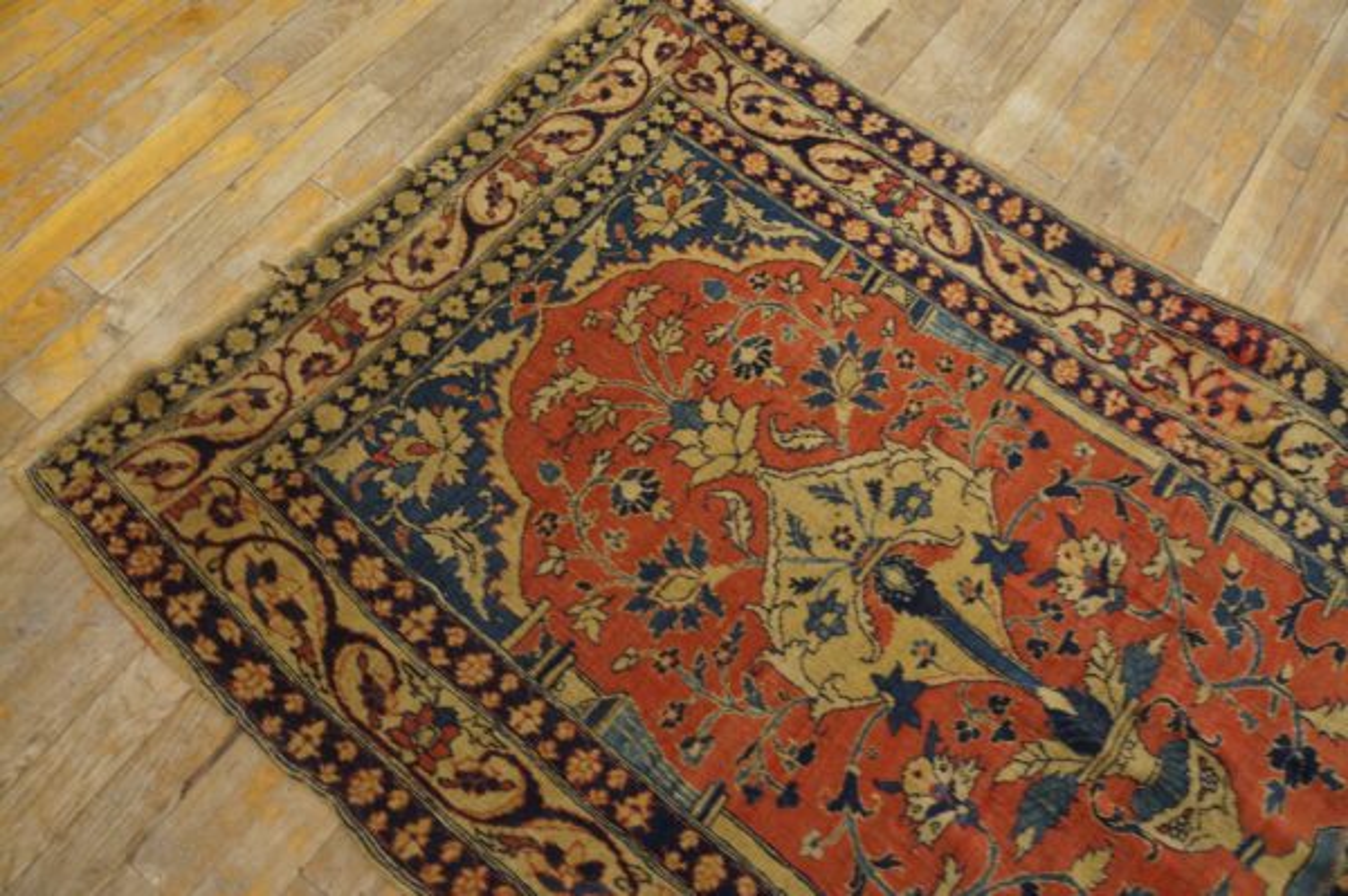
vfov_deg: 47.9
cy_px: 448
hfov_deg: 67.4
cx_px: 674
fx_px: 1010
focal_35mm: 27
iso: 1000
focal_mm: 18
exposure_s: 1/60
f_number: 4
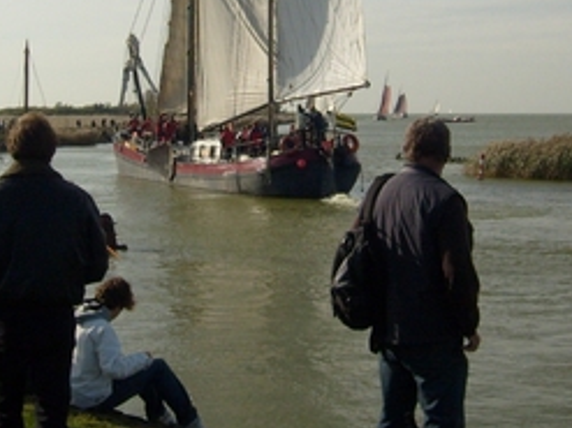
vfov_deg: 17.2
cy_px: 74
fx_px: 1404
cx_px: 359
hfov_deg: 23.0
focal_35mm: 85
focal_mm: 5.8
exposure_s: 1/500
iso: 80
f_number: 7.1
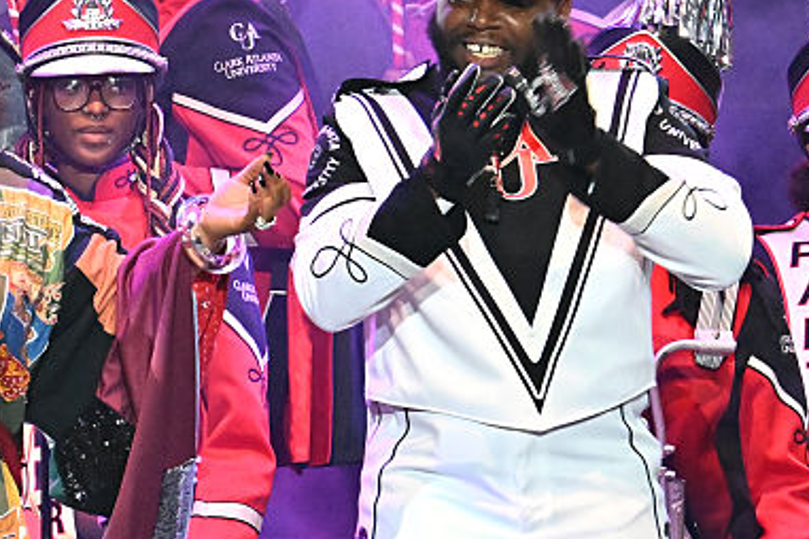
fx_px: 27189
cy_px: 465
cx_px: -214
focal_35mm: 1210
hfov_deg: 1.7
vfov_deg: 1.1
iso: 5000
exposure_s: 1/200
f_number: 6
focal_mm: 300
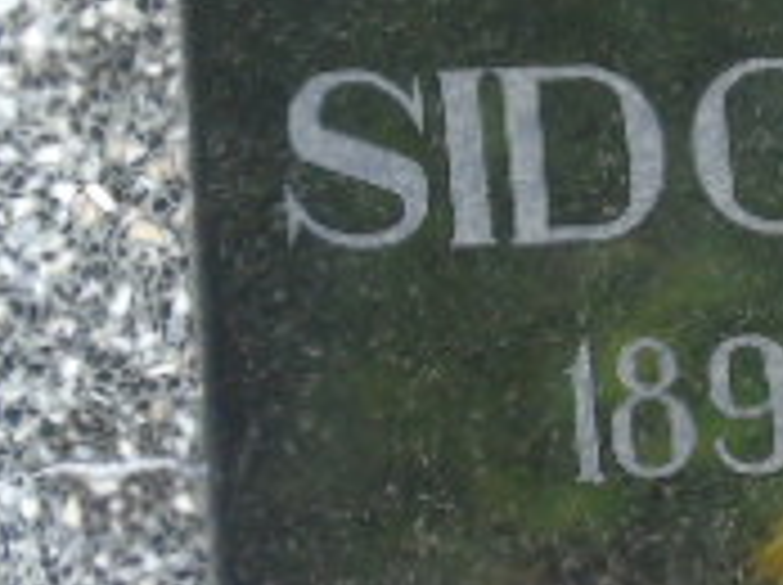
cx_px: 1030
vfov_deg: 2.5
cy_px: 202
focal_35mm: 596
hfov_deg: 3.3
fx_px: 13463
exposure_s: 1/125
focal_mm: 29
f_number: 4.9
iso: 250
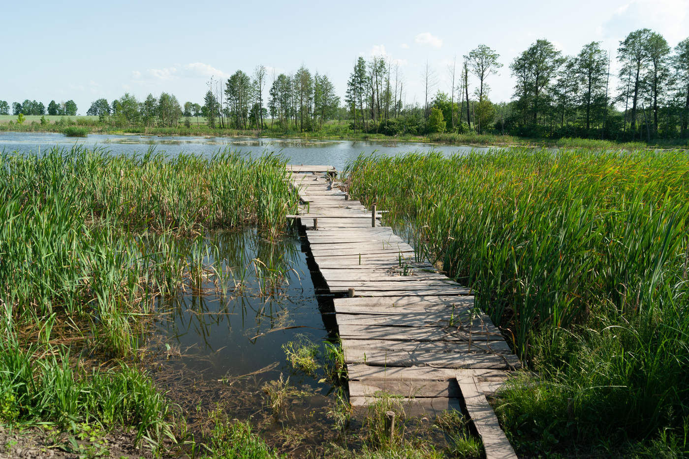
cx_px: 344
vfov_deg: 47.9
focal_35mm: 27
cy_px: 230
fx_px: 517
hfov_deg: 67.4
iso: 100
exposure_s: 1/320
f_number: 5.6
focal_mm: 18
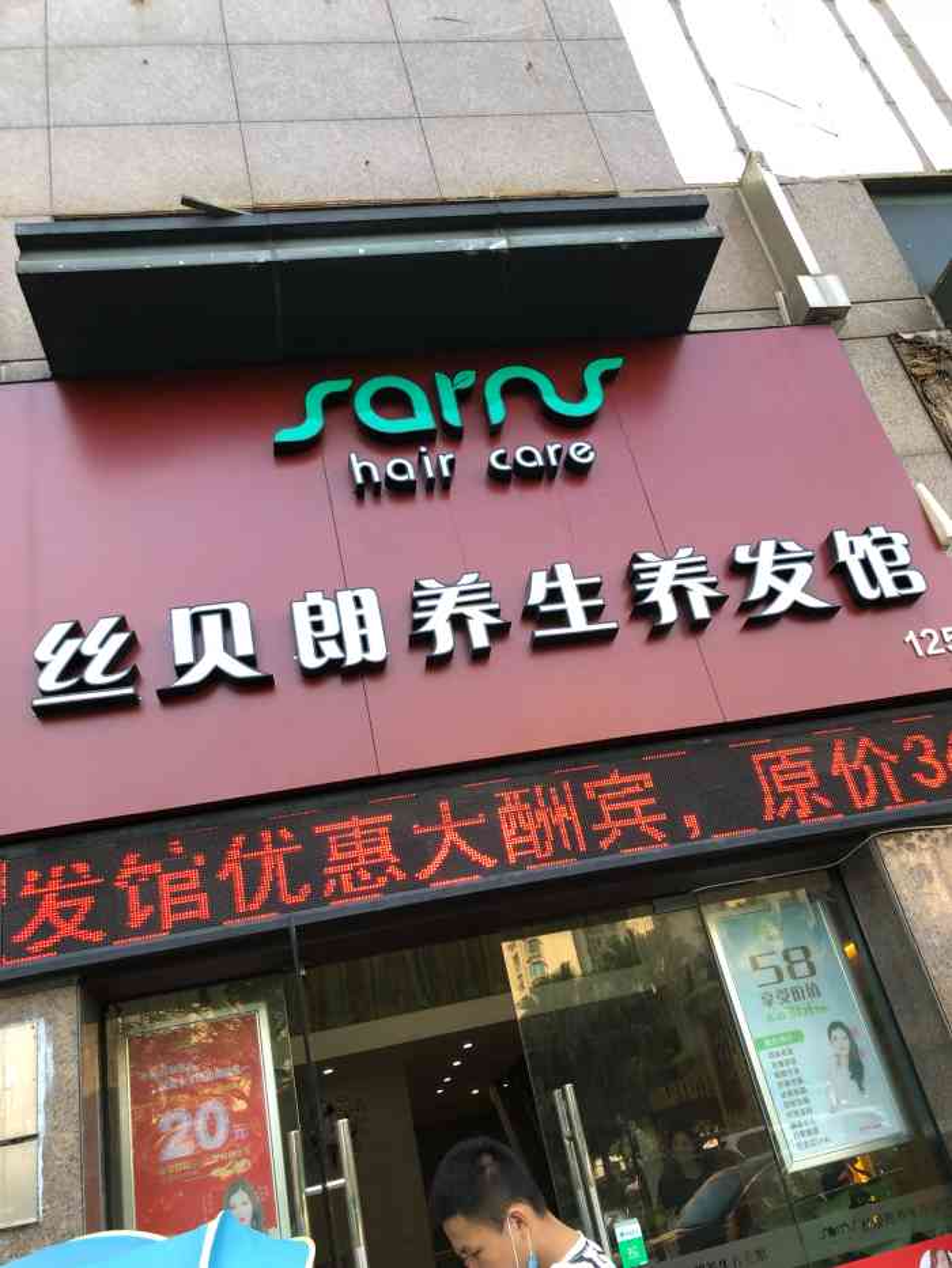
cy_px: 634
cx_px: 476
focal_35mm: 28
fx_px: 1026
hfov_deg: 49.8
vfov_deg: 63.4
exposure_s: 1/100
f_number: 1.8
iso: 25
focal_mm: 4
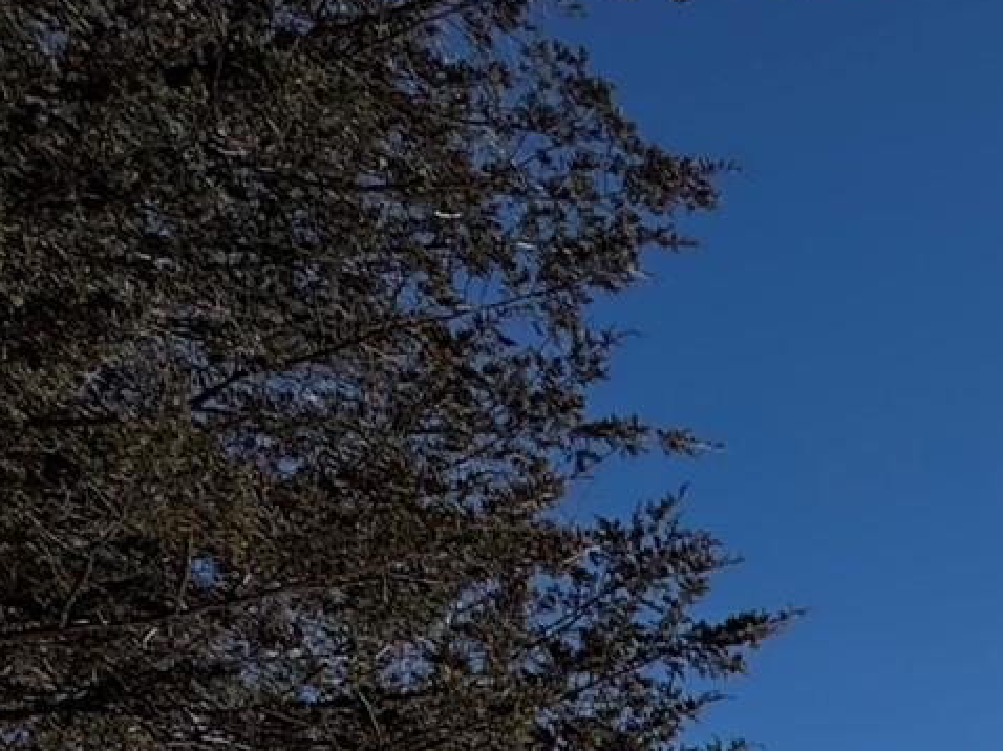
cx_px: 1601
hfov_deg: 23.7
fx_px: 1738
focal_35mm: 60
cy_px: 1479
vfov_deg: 17.7
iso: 20
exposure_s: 1/2611
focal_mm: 2.22
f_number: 2.2
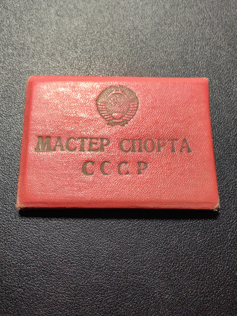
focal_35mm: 33
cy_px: 158
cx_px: 118
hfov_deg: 42.9
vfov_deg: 55.4
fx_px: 301
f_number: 2
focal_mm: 5.75
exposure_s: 1/100
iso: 100
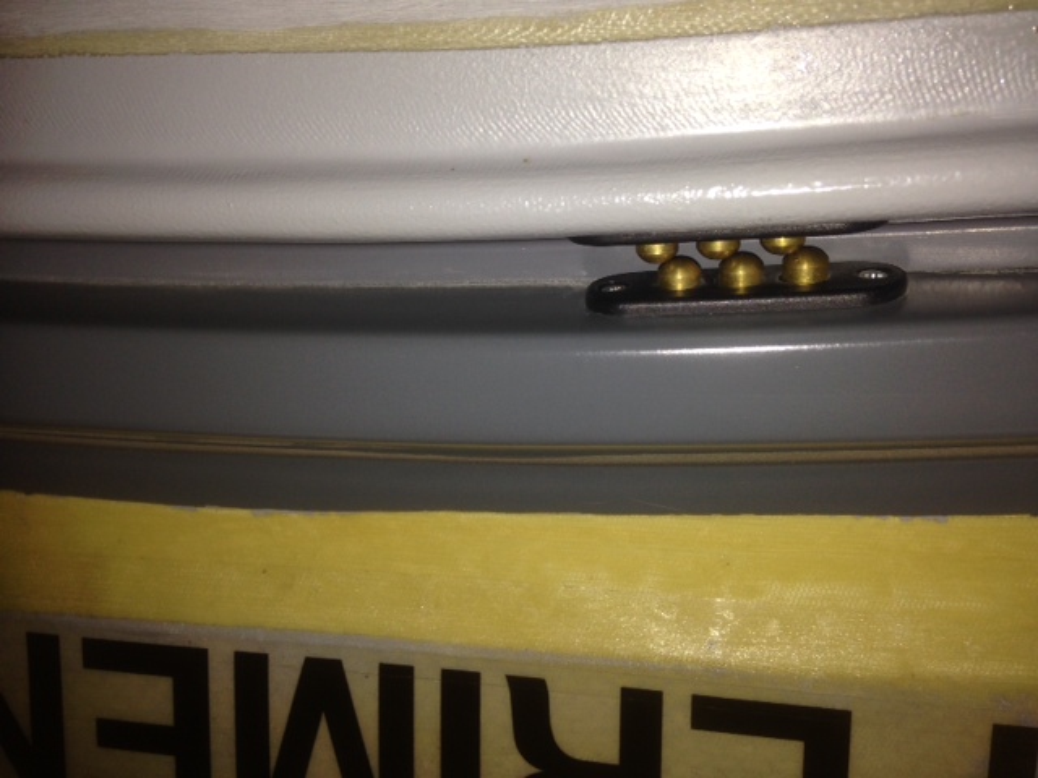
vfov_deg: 42.9
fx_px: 990
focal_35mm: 33
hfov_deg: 55.4
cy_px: 389
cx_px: 519
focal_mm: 4.12
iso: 50
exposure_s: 1/74
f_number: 2.4
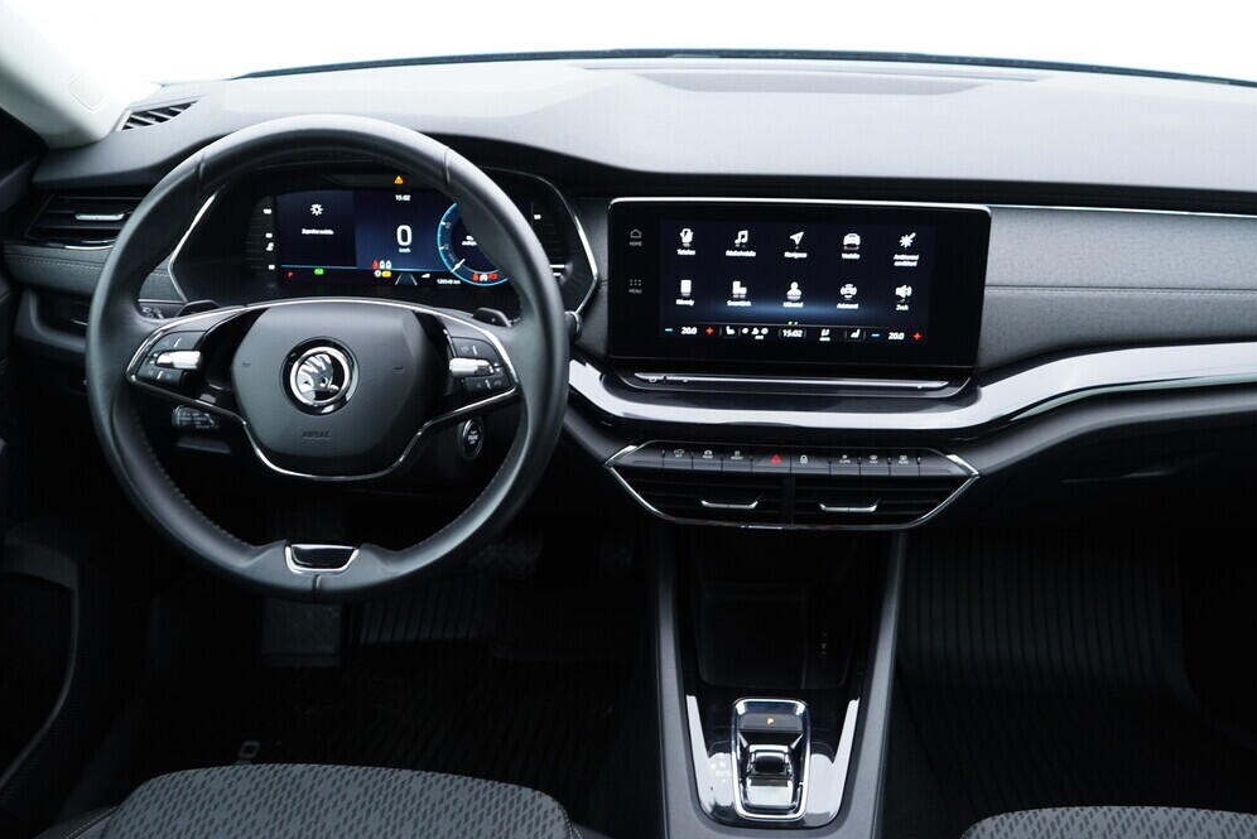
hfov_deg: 51.9
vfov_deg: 36.0
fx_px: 1292
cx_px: 635
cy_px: 413
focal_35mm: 37
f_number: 2.8
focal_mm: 24
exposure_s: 1/40
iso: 320
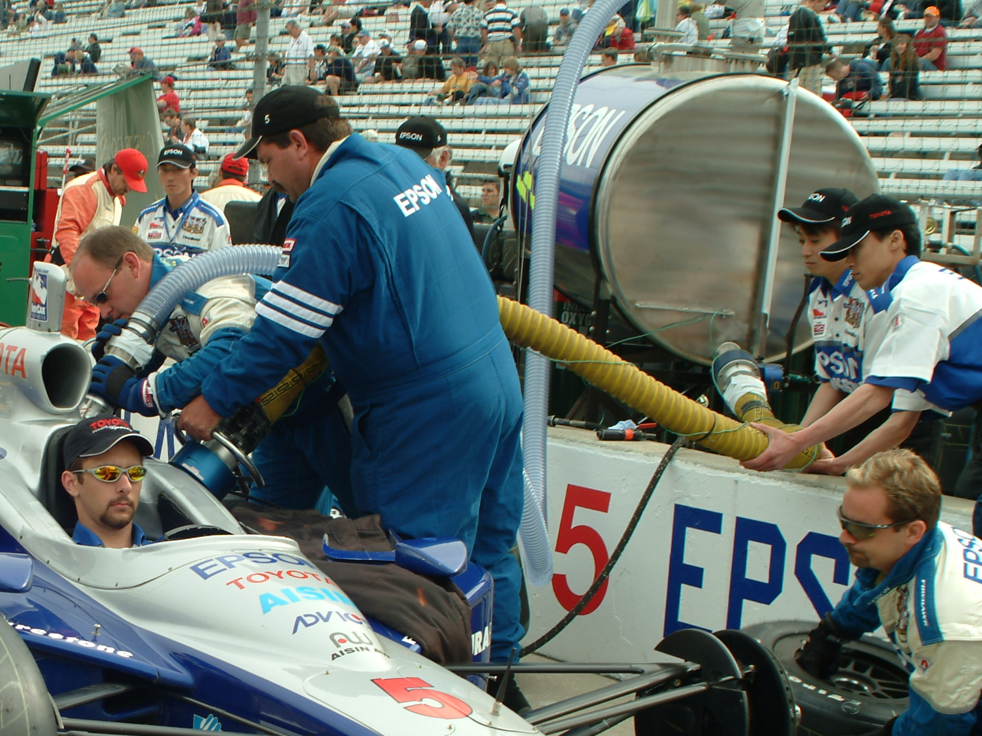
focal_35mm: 81
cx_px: 163
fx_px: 2298
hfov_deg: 23.7
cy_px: 588
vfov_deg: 18.1
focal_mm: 28
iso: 100
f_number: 6.7
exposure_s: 1/180
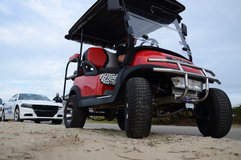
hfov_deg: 59.6
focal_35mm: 32
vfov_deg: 41.5
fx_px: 210
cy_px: 80
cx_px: 120
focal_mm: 21
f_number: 5.6
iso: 100
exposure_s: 1/160
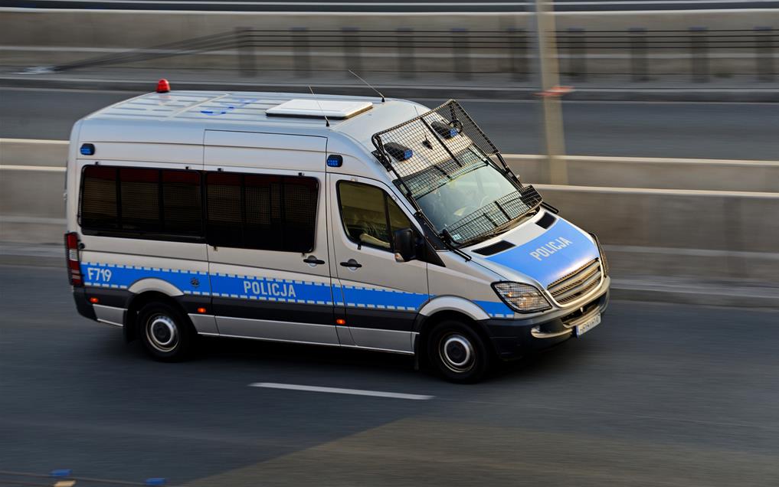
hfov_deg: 17.5
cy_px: 247
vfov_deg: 11.0
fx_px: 2527
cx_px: 391
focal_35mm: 119
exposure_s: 1/160
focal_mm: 116
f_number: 5.6
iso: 100
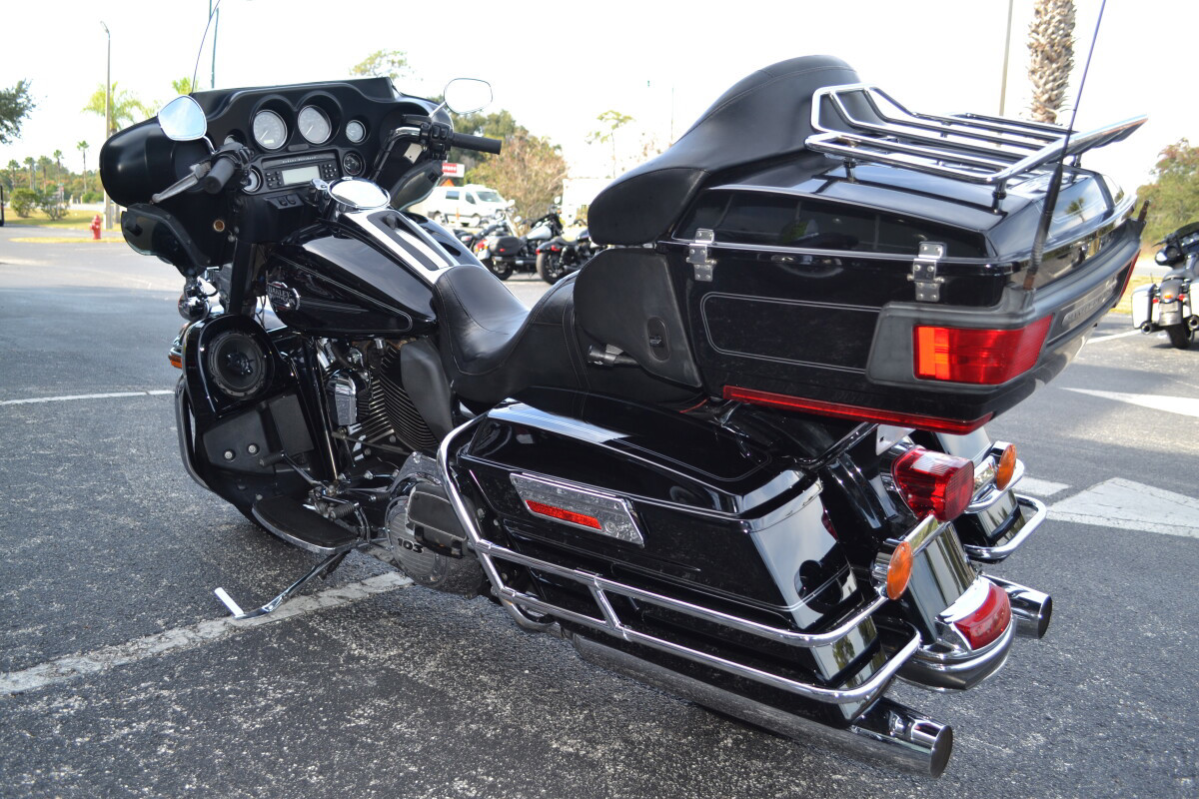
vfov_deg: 43.6
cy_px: 400
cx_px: 600
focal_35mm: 30
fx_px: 999
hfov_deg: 61.9
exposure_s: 1/125
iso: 100
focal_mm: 20
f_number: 4
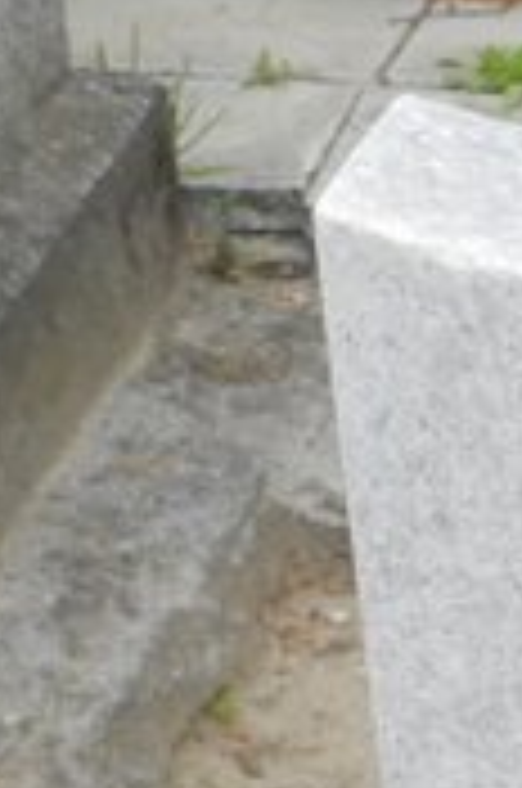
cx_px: 1696
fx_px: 7075
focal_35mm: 324
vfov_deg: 6.3
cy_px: 1157
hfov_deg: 4.1
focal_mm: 14.5
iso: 100
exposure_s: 1/250
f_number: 4
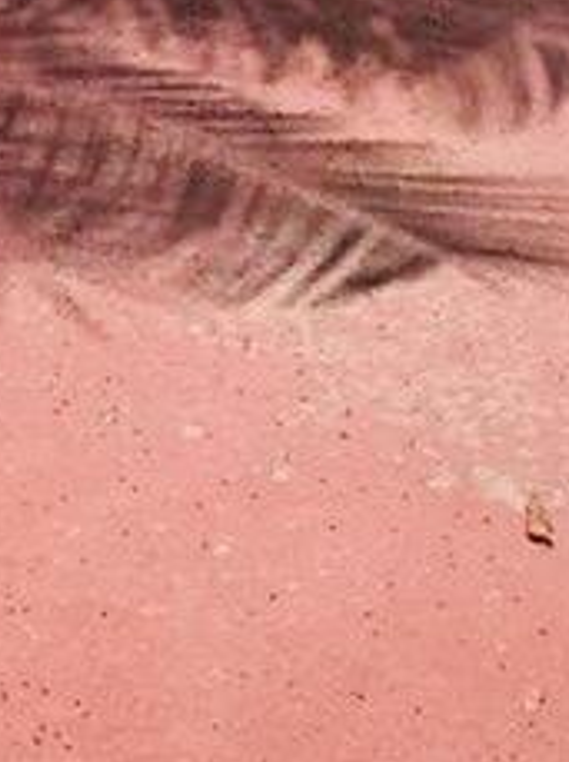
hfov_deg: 7.3
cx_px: -27
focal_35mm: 203
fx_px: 4462
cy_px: -1544
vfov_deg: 8.2
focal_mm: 4.15
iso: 25
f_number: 2.2
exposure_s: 1/2653
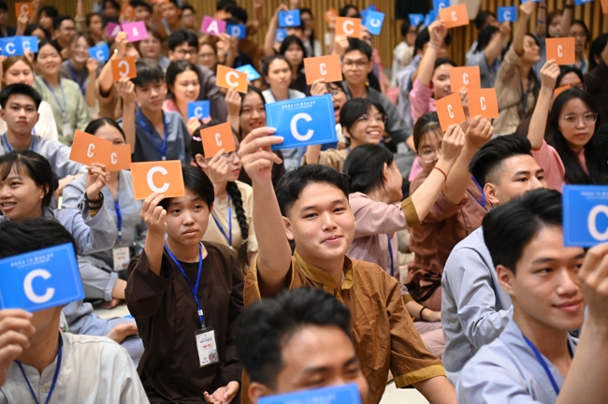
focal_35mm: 70
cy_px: 202
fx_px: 1181
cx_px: 304
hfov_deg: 28.9
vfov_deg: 19.4
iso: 5000
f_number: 4
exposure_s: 1/200
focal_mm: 70
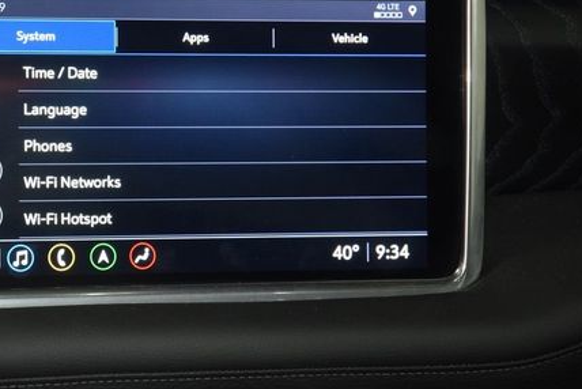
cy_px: 158
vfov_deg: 8.8
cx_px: 174
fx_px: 2540
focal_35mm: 157
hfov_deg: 13.0
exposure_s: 1/60
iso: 1800
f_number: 4.5
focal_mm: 70
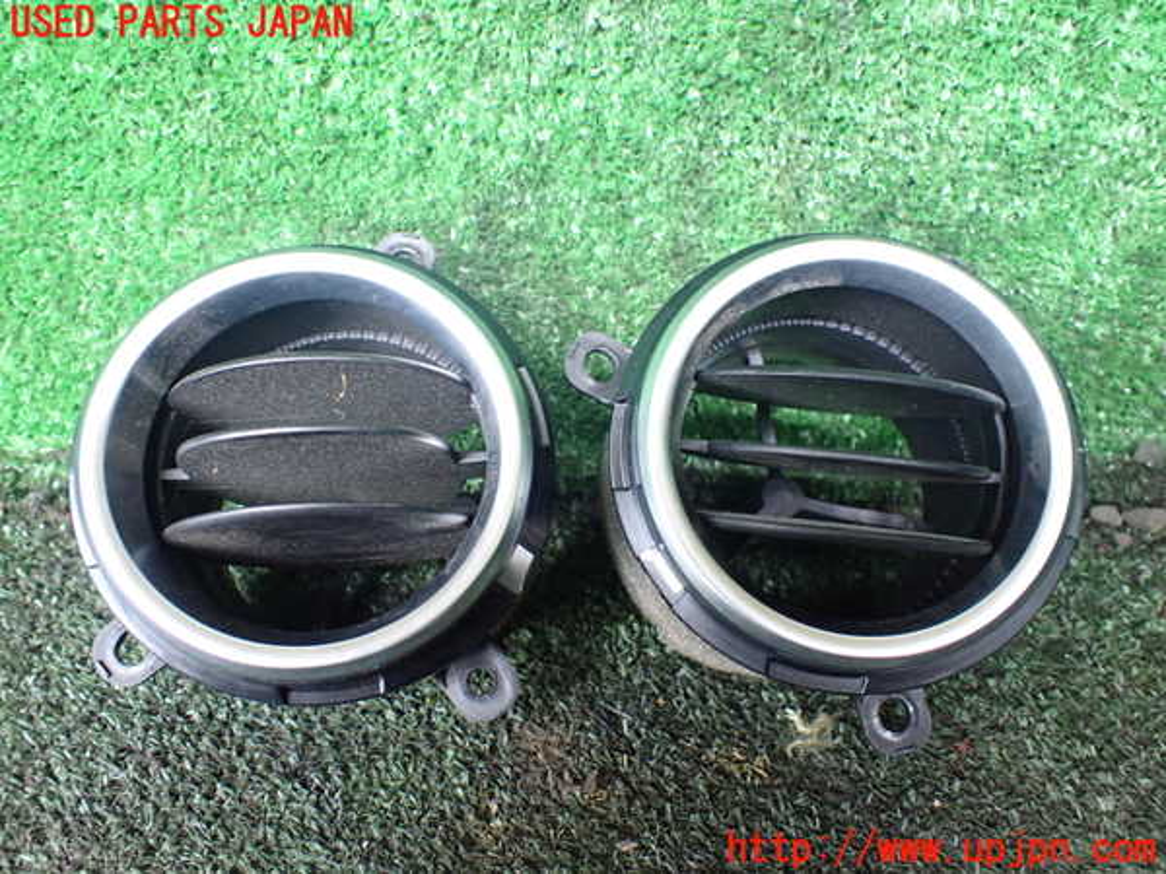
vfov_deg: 46.8
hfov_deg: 60.0
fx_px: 1011
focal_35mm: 30
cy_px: 437
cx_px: 583
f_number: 2.3
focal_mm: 5.4
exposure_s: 1/50
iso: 800
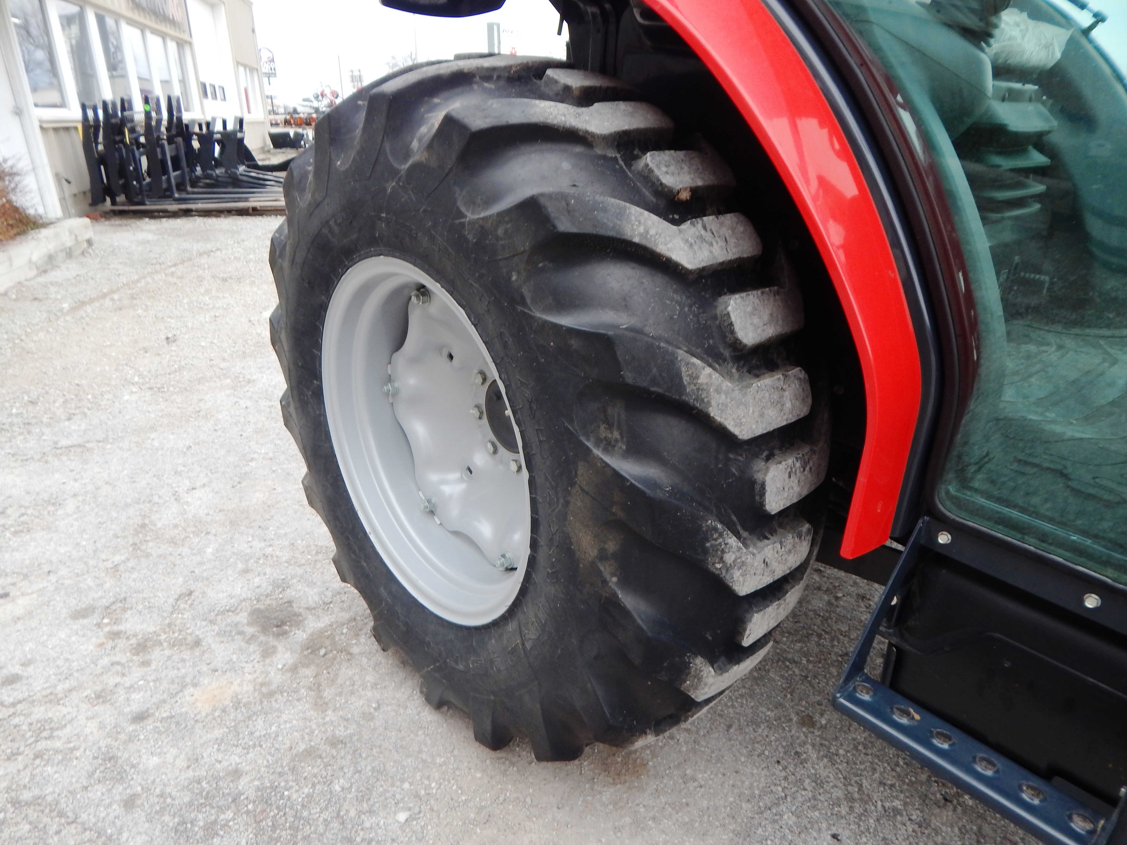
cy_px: 422
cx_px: 564
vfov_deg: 61.1
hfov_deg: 76.4
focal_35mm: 22
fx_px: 716
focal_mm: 4
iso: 125
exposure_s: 1/40
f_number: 3
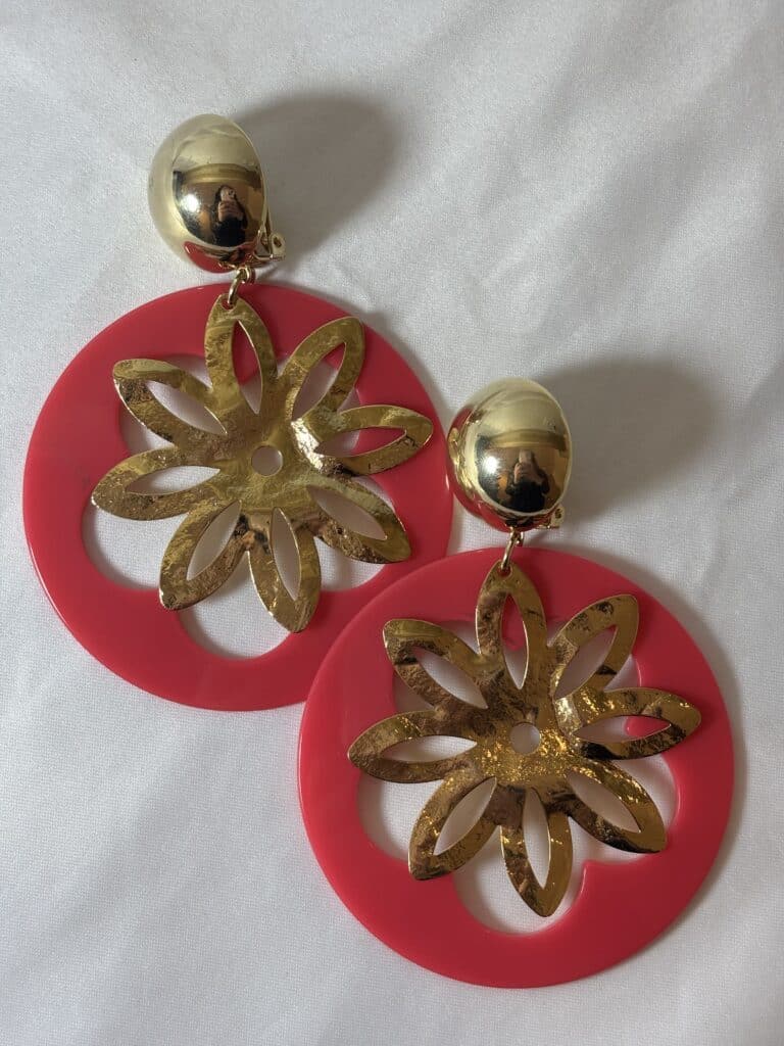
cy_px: 523
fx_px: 1570
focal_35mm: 52
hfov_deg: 28.0
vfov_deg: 36.8
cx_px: 392
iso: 25
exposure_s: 1/100
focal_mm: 5.96
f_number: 1.6
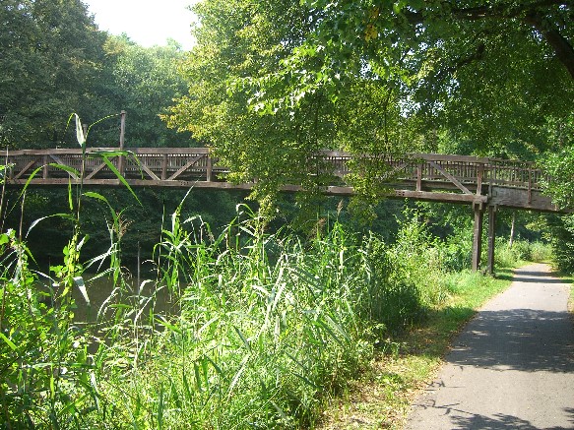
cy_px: 215
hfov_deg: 49.0
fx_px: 630
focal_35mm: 38
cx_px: 287
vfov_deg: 37.7
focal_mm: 7.9
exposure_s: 1/250
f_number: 2.8
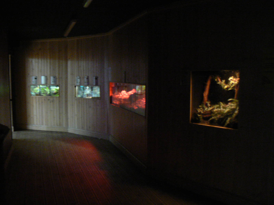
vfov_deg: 39.7
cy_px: 102
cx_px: 137
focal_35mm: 36
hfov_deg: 51.4
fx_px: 285
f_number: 2.8
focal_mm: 6
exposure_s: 1/4
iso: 200
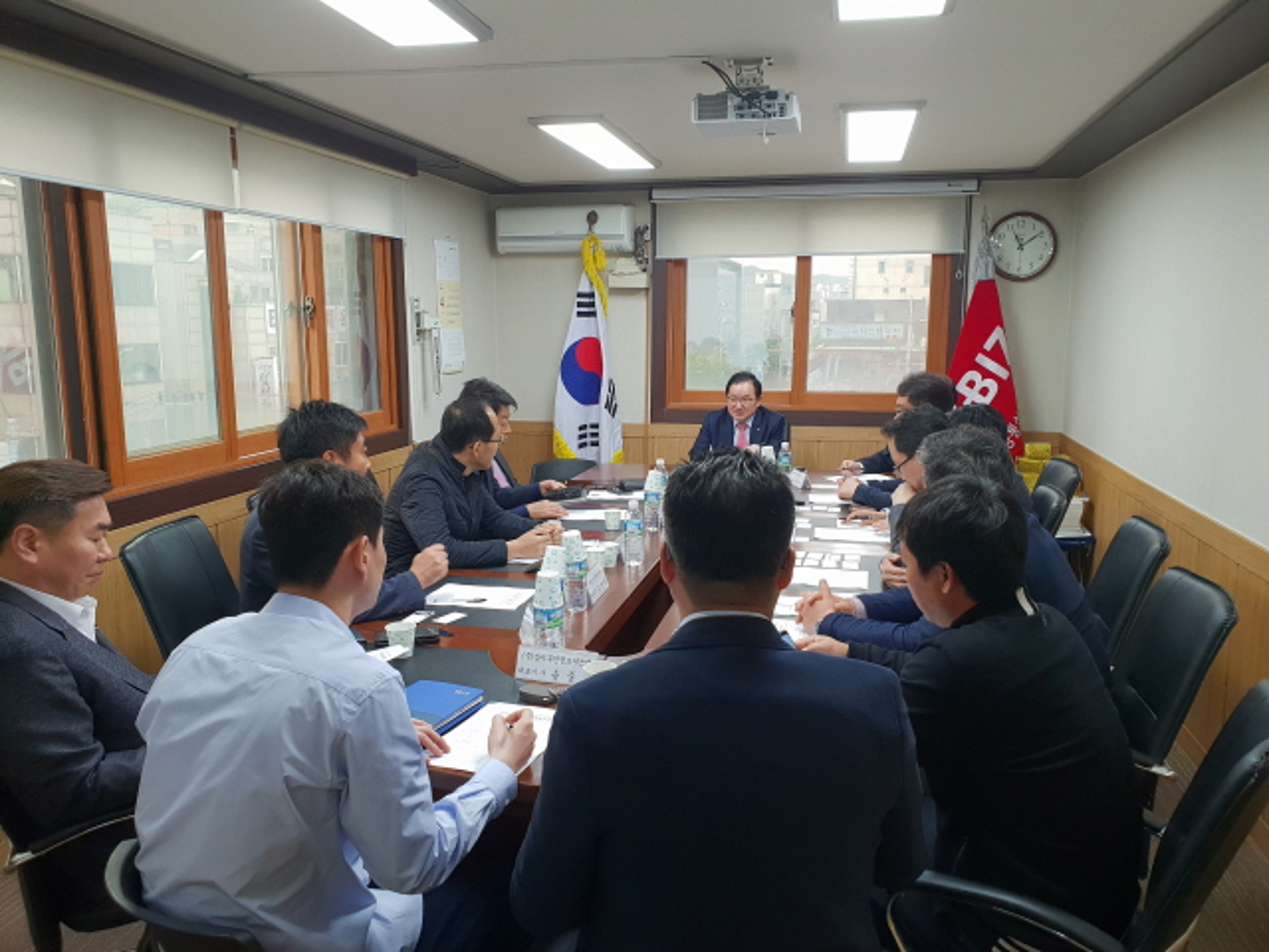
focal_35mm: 26
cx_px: 634
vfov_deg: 53.1
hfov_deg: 67.3
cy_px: 476
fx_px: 953
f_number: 2.4
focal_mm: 4.3
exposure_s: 1/60
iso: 160
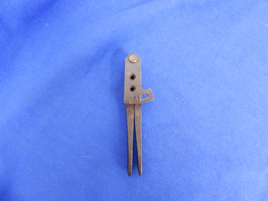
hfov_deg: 76.4
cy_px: 100
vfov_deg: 61.1
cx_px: 134
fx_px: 170
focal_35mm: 22
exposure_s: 1/8
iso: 560
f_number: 3
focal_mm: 4
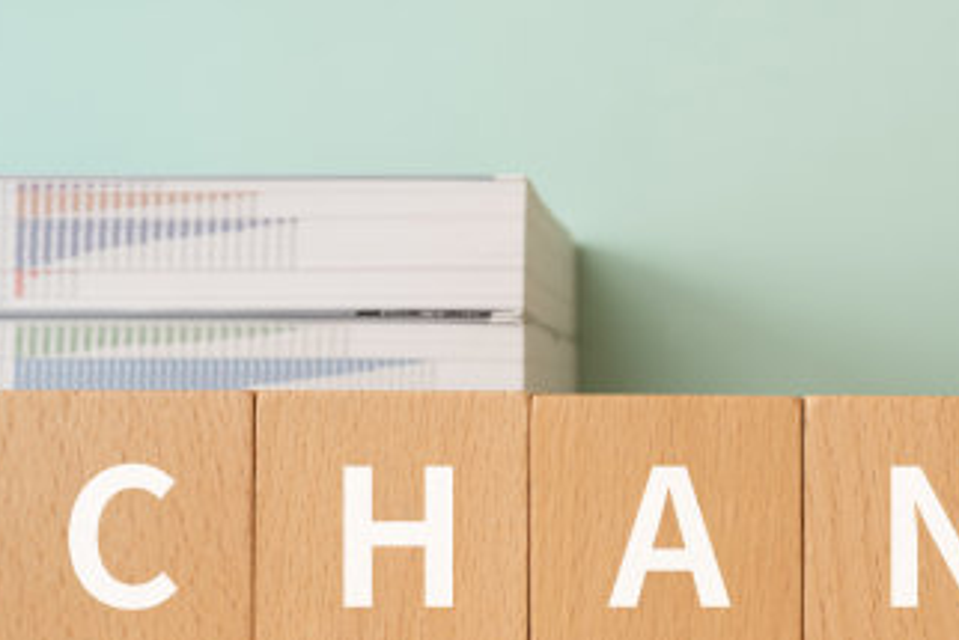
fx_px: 2532
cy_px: 435
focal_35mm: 95
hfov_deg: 21.1
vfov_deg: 14.4
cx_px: 795
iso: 100
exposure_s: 1/10
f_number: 9
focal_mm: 50
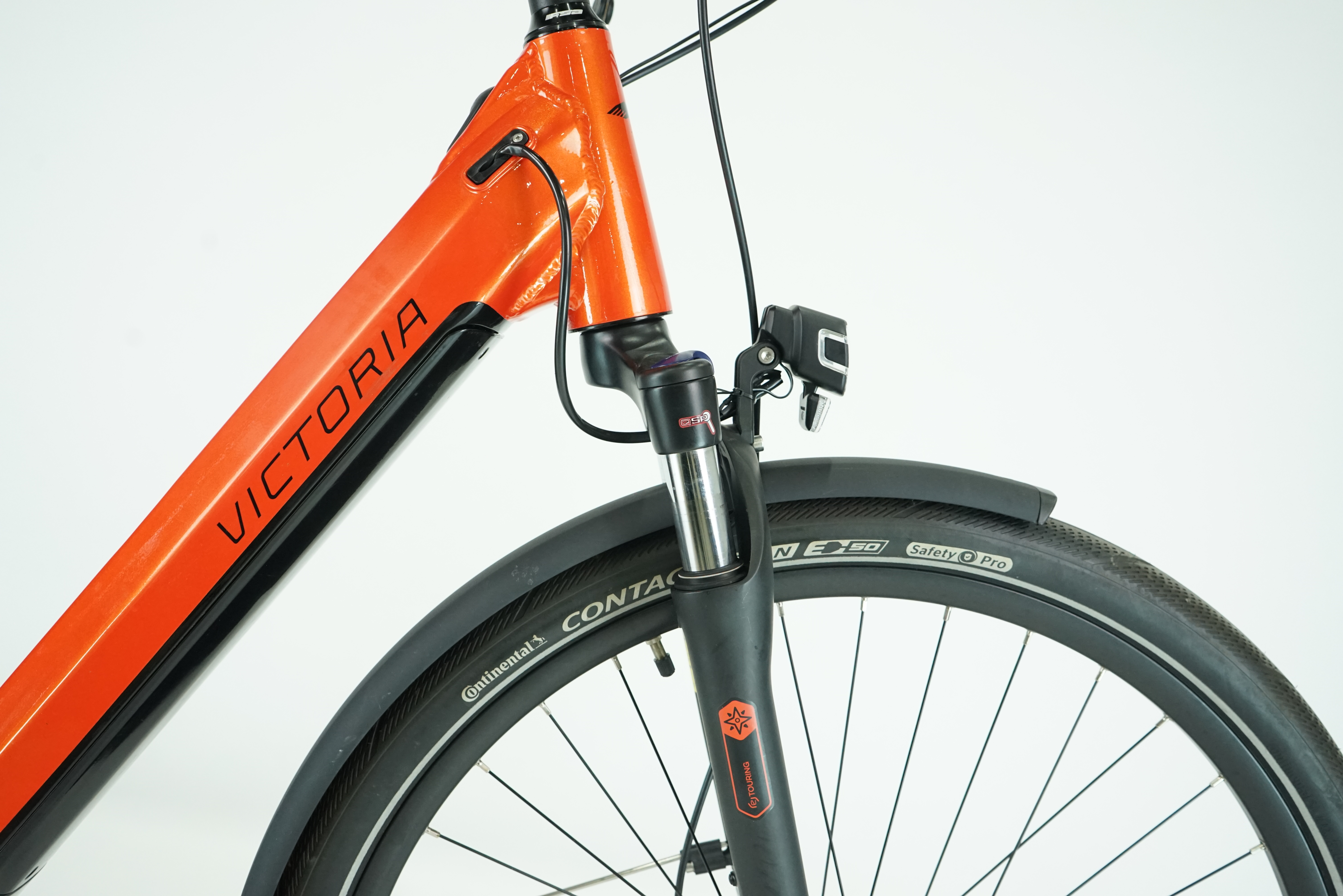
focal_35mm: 31
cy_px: 448
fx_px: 1156
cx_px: 672
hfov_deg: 60.3
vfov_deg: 42.3
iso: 2500
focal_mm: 31
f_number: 5.6
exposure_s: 1/200
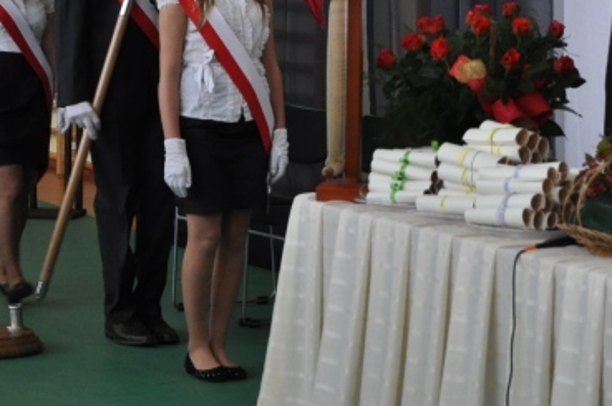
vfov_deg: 8.7
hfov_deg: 13.1
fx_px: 2648
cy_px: 65
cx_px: 506
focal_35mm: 156
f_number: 5
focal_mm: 48
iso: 1000
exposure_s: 1/80
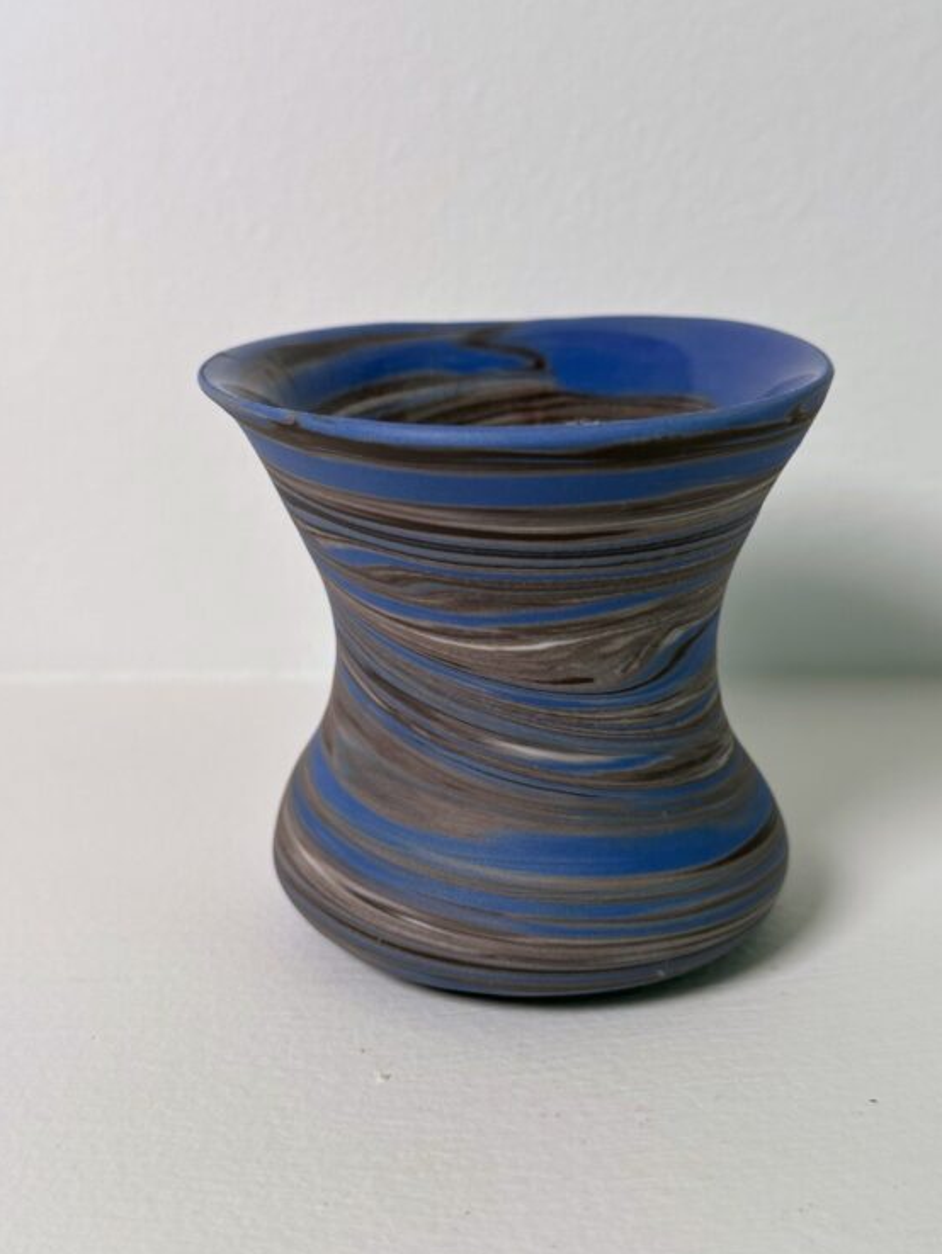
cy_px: 647
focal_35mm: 52
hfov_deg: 28.0
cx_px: 505
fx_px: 1886
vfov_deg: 36.8
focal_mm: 6.86
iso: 64
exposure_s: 1/121
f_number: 1.78
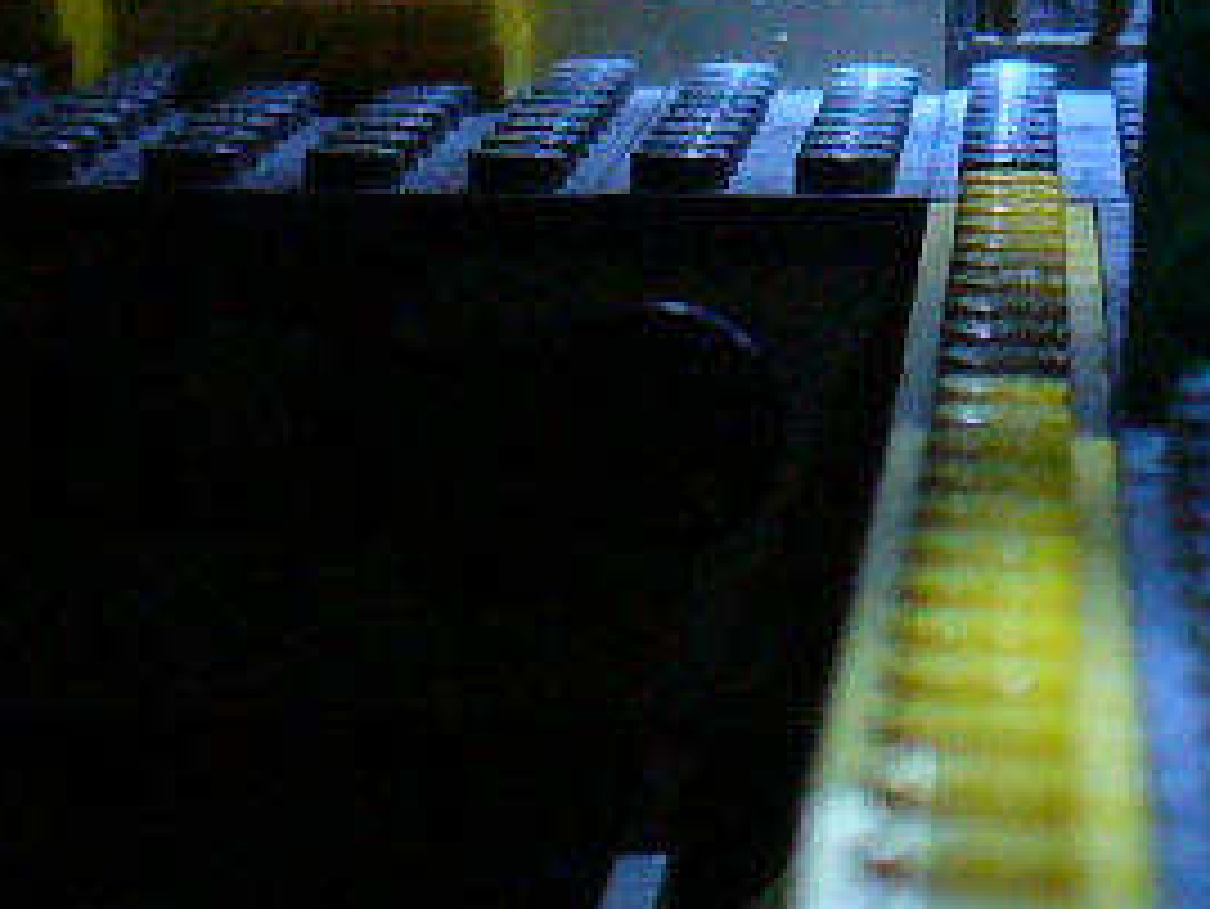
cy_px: -562
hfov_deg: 11.1
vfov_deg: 8.2
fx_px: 6155
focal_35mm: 176
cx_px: 1219
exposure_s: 1/8
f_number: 2.8
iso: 200
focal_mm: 6.1
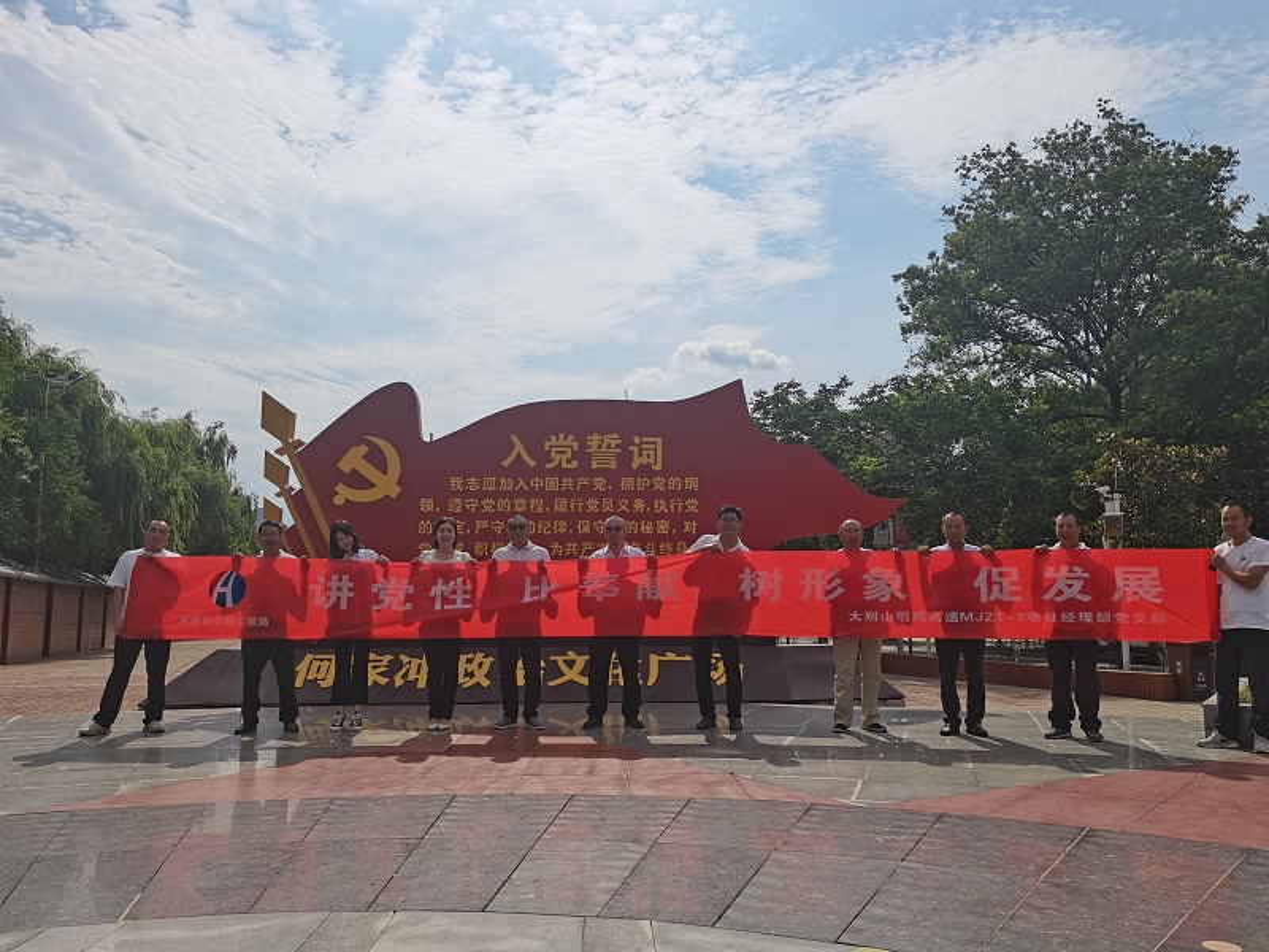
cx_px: 634
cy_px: 476
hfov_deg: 65.3
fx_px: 990
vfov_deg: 51.4
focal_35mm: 27
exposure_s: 1/8264
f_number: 1.9
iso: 50
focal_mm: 4.94
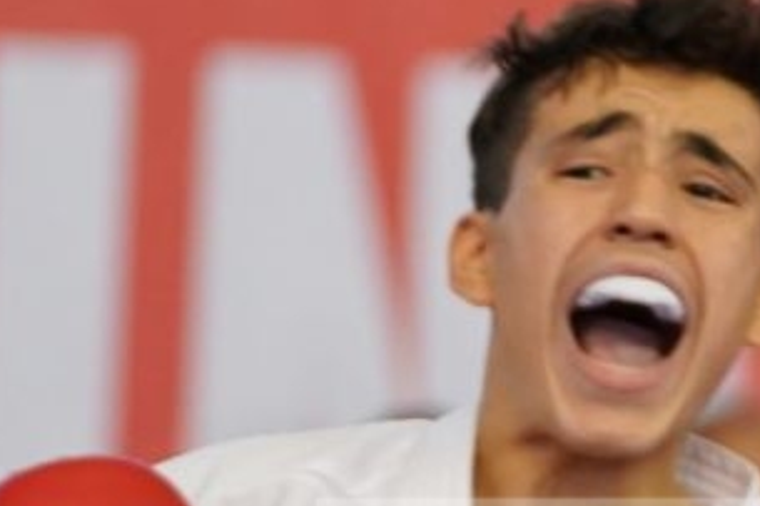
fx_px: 16077
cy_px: 725
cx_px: 1393
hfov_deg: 2.7
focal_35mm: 762
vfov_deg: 1.8
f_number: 2.8
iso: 1600
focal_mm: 129
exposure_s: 1/800
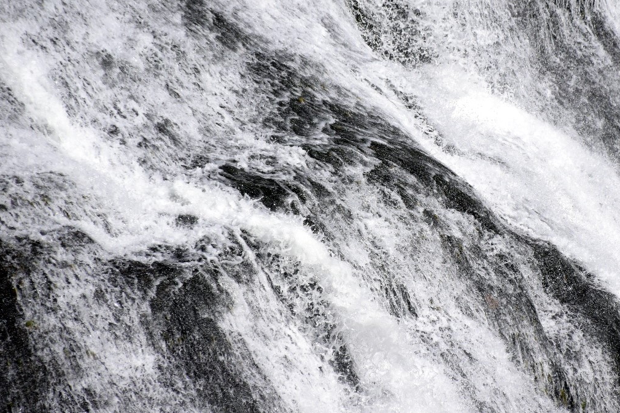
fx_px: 4081
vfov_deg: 5.8
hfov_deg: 8.7
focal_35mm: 237
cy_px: 193
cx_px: 338
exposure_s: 1/2500
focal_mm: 140
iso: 400
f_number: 6.3
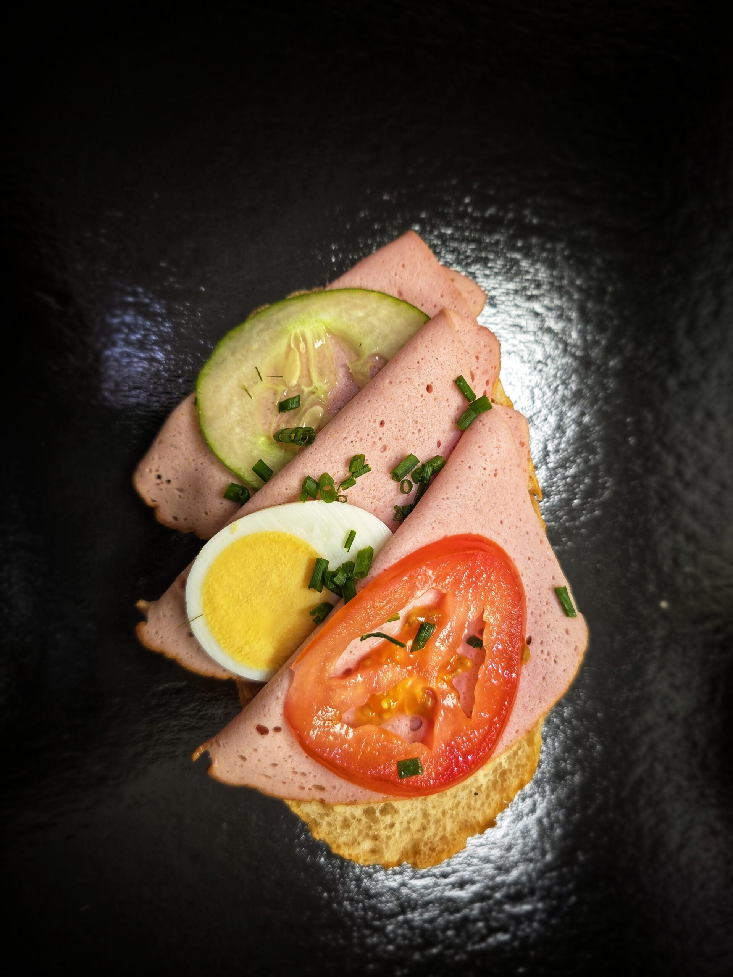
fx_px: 649
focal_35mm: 23
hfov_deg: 58.9
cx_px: 366
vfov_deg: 73.9
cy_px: 488
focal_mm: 6.3
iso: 80
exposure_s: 1/50
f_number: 1.7
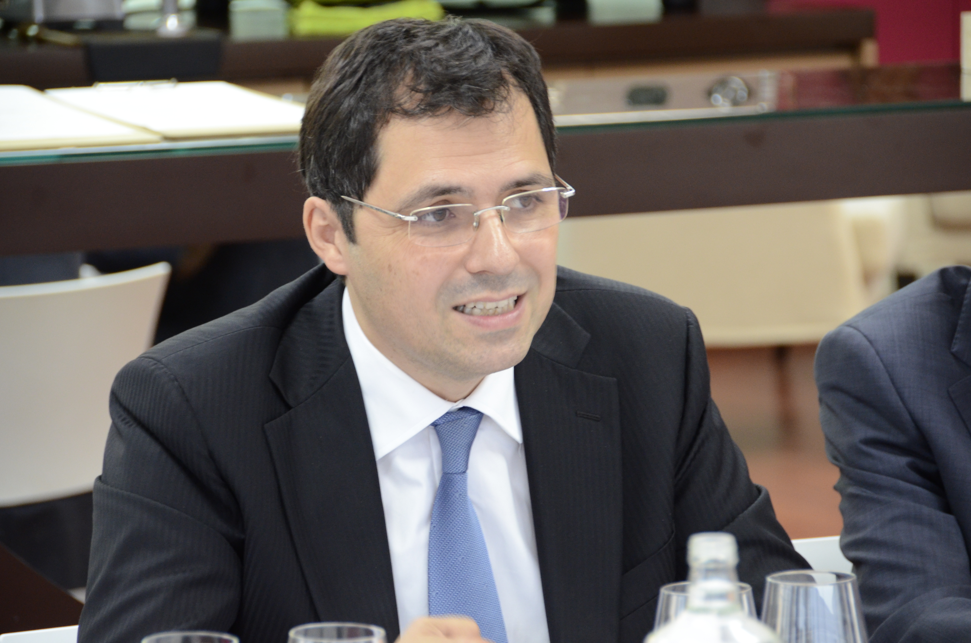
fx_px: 5451
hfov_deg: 10.2
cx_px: 486
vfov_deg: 6.8
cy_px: 322
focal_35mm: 202
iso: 1600
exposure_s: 1/50
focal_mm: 135
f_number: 5.6
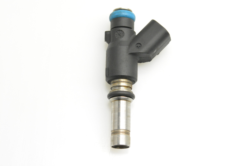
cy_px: 83
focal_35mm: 82
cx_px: 125
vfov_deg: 16.5
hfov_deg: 24.6
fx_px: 573
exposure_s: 1/400
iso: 6400
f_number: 10
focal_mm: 55
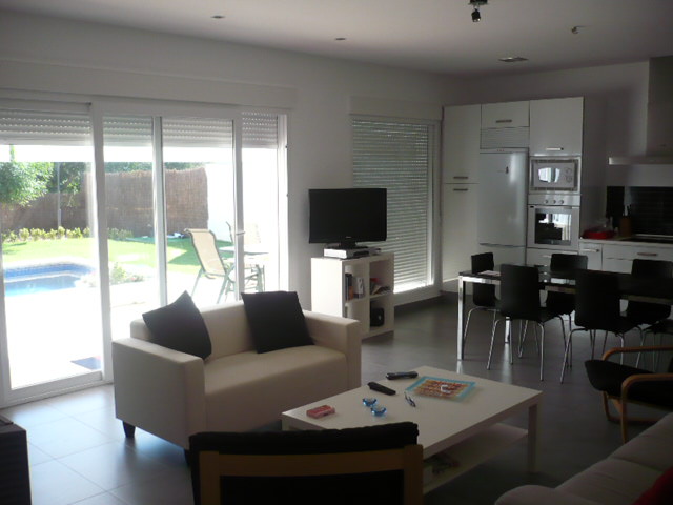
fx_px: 680
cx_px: 336
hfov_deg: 52.6
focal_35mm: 35
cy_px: 252
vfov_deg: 40.7
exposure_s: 1/250
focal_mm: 5.8
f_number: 2.8
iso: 200
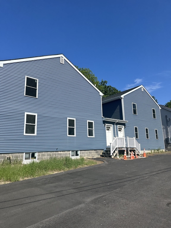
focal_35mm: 24
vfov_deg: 71.6
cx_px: 86
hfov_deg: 56.8
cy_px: 114
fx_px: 158
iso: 80
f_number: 1.78
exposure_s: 1/4762
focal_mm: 6.86
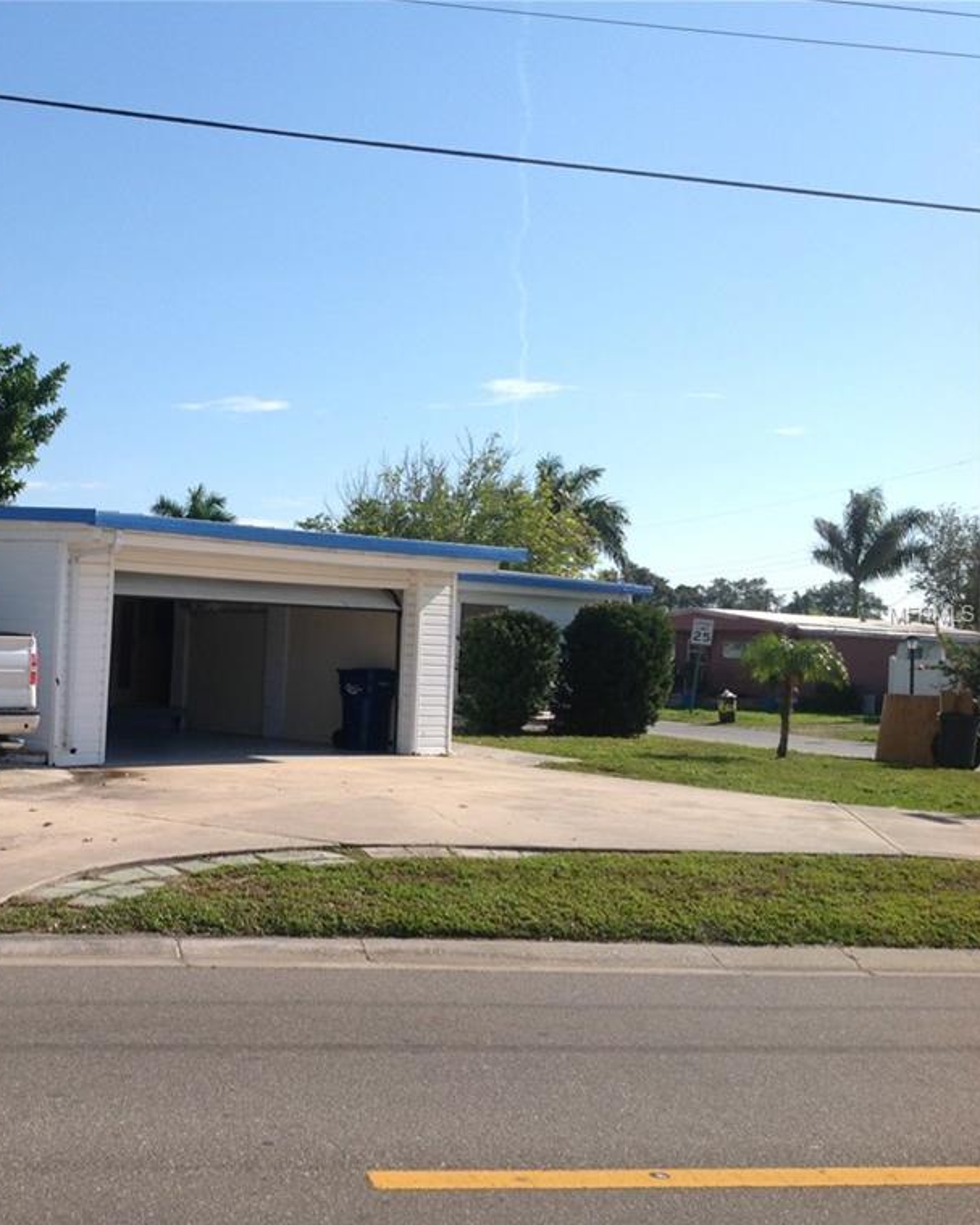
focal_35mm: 46
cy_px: 615
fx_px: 1668
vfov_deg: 40.3
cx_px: 158
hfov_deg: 31.6
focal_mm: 4.28
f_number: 2.4
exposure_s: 1/1779
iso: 50
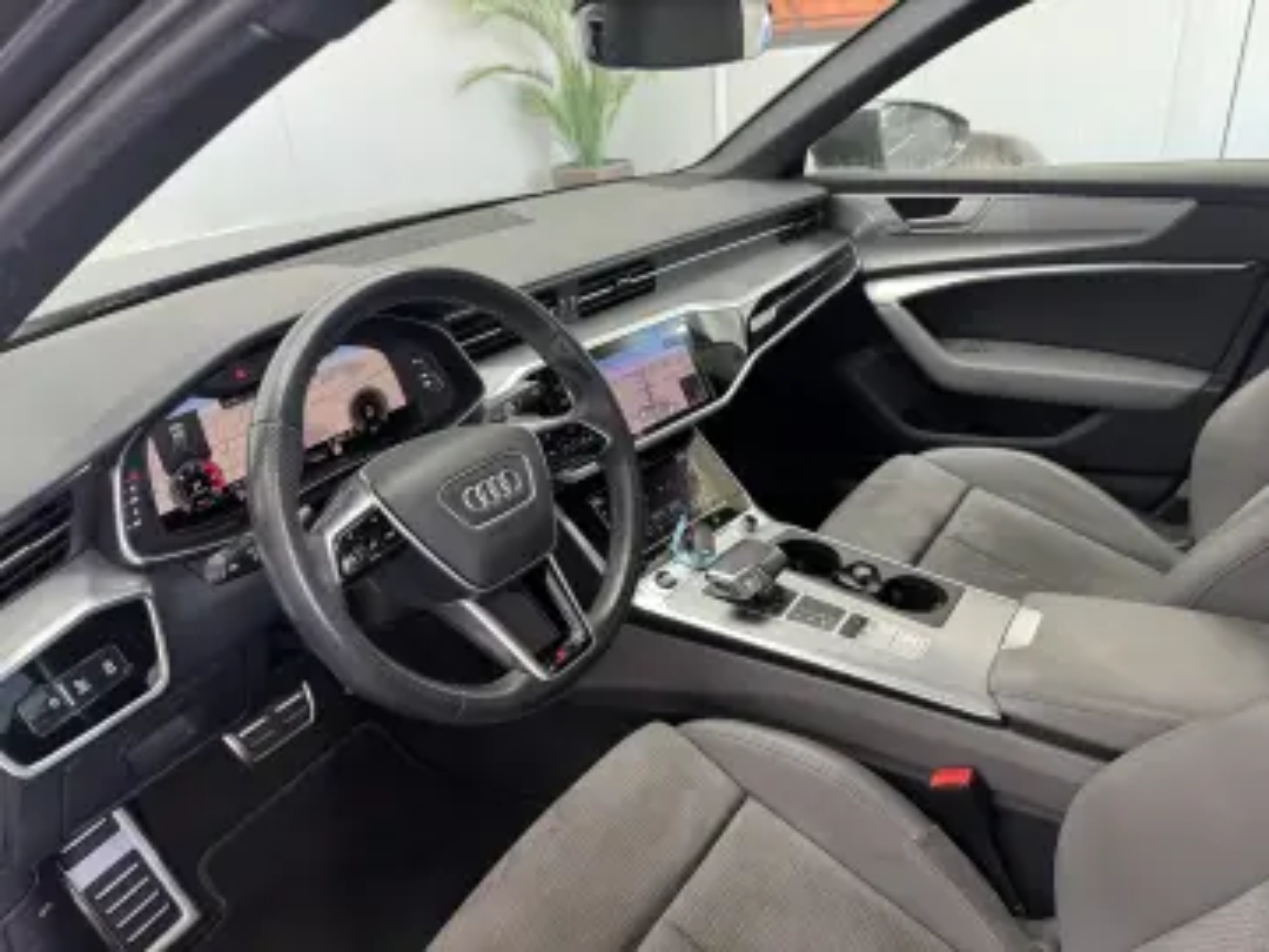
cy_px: 476
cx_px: 634
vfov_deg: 56.8
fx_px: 880
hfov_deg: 71.6
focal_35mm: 24
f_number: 1.78
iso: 200
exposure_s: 1/50
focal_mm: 6.76
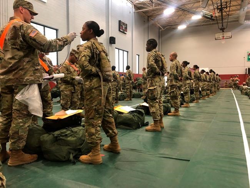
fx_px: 202
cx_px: 125
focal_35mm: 28
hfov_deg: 63.4
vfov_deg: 49.8
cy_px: 94
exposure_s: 1/15
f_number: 1.8
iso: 80
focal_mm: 3.99
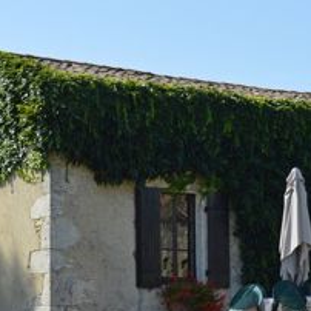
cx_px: 246
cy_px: 160
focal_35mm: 133
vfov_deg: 13.1
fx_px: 1352
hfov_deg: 13.1
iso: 100
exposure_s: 1/250
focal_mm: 30
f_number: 8
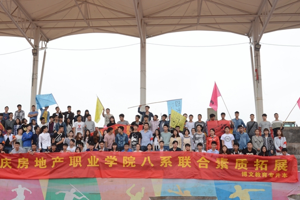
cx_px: 121
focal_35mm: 50
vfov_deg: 27.0
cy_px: 86
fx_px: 417
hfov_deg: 39.4
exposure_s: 1/25
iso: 640
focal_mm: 35
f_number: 25
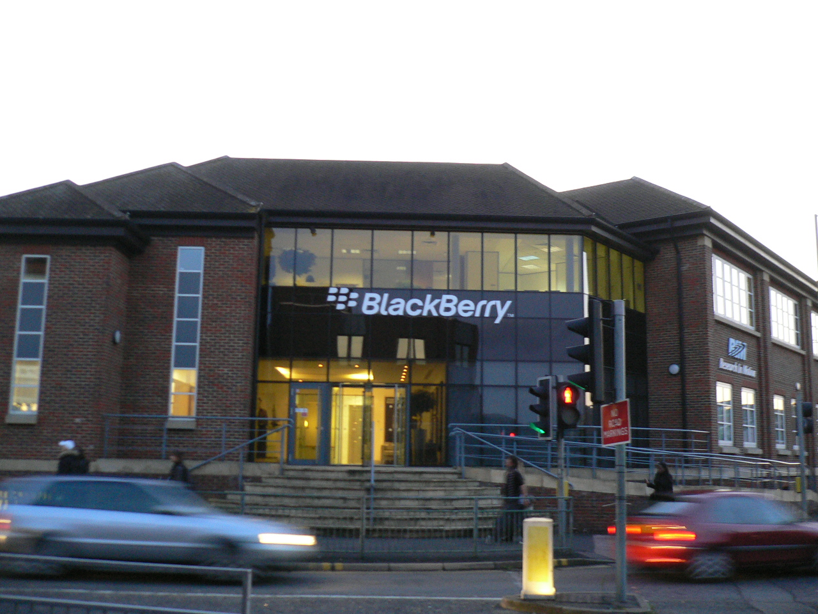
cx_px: 409
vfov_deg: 40.7
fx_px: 827
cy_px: 307
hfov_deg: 52.6
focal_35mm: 35
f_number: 2.8
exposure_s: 1/8
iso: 200
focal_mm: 5.8
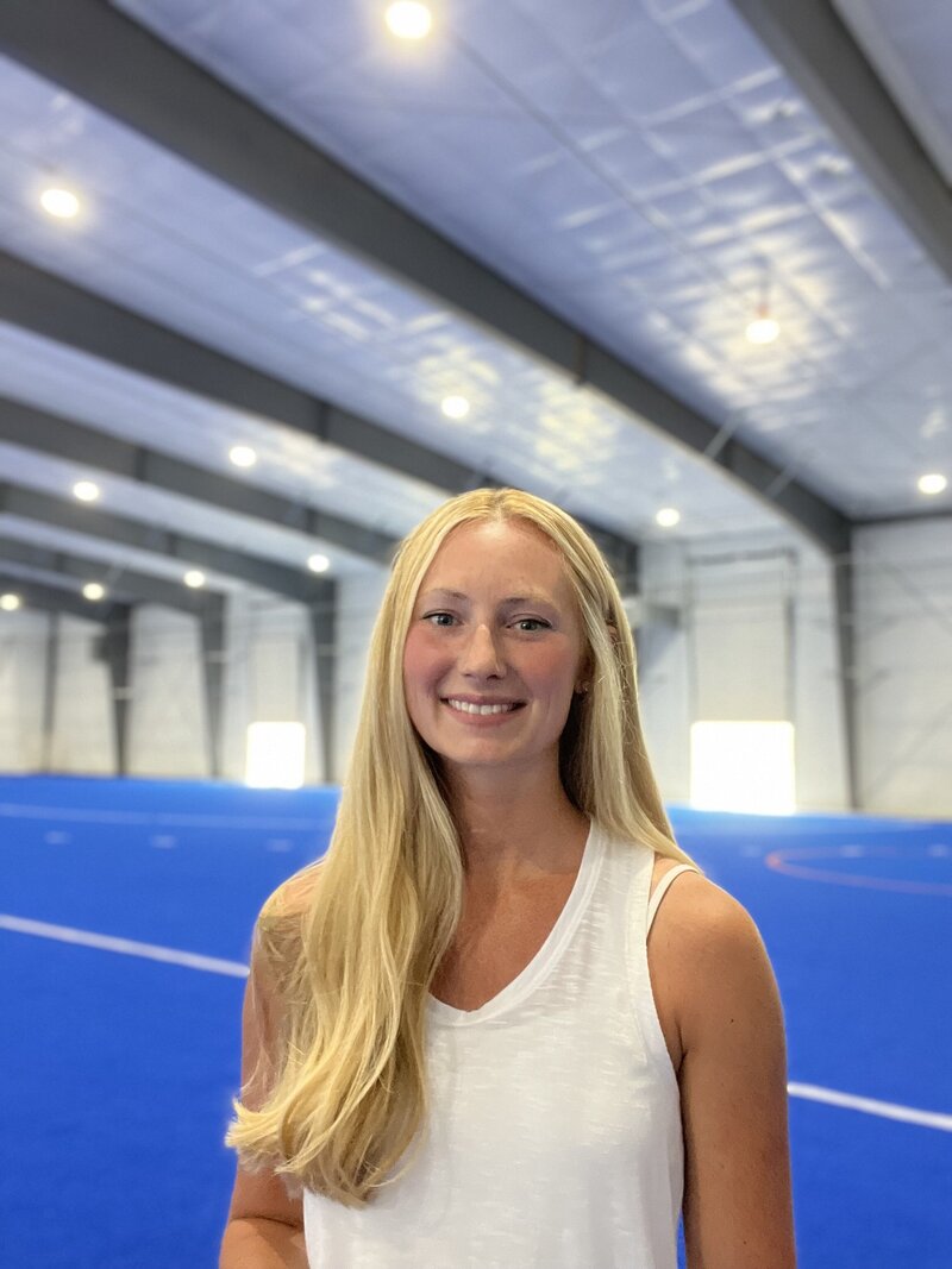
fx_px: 1100
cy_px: 634
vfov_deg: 60.0
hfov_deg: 46.8
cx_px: 476
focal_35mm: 30
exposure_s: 1/60
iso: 250
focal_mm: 2.71
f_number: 2.2
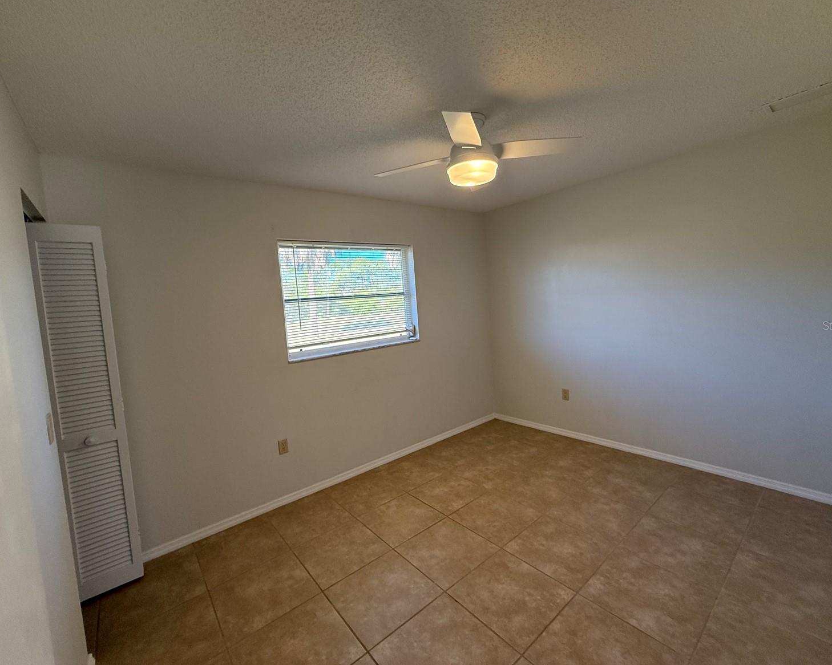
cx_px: 420
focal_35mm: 15
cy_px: 325
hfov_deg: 96.8
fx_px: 369
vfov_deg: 84.0
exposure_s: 1/120
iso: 200
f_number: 2.2
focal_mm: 2.22
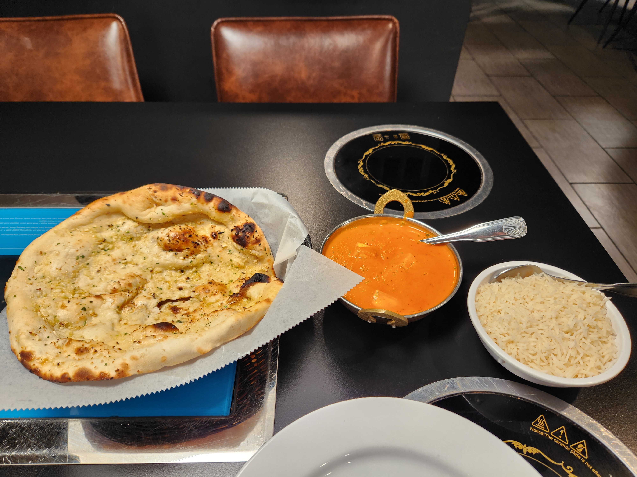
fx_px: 423
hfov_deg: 73.9
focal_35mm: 23
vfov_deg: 58.9
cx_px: 318
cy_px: 238
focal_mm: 5.4
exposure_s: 1/25.4
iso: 125
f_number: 1.8
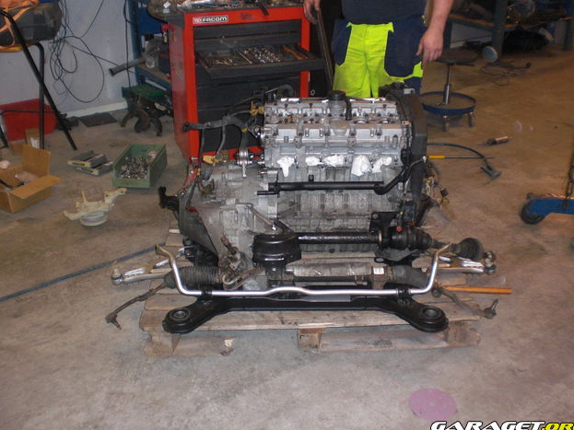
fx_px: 613
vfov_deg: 38.7
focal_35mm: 37
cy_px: 215
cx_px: 294
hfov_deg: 50.1
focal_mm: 6.3
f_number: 3.1
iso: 200
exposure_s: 1/60
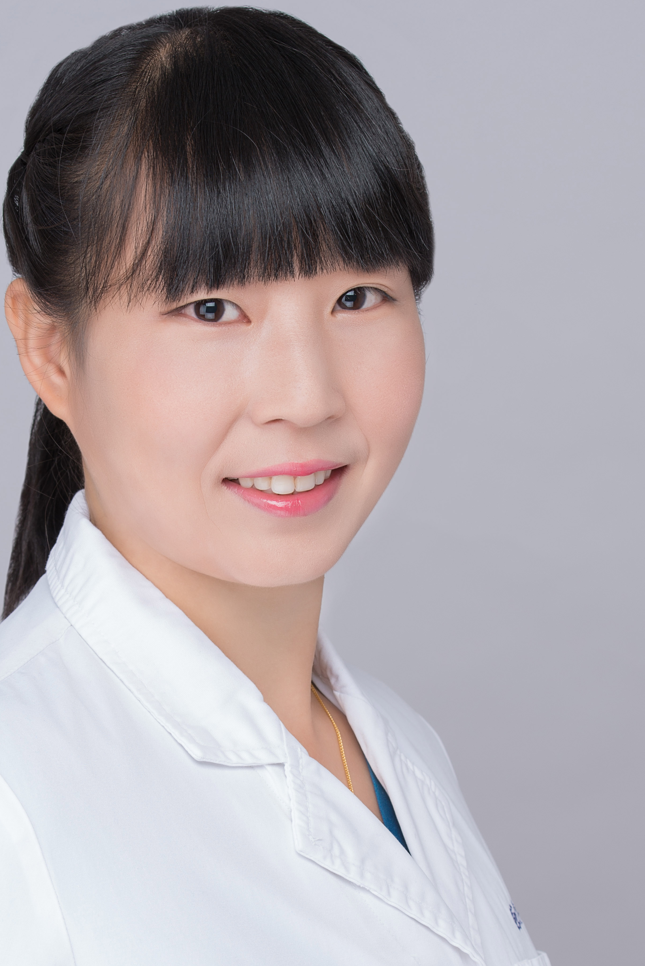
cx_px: 263
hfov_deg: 9.7
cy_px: 706
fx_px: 3813
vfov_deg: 14.4
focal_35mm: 142
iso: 64
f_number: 8
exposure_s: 1/125
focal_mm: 70
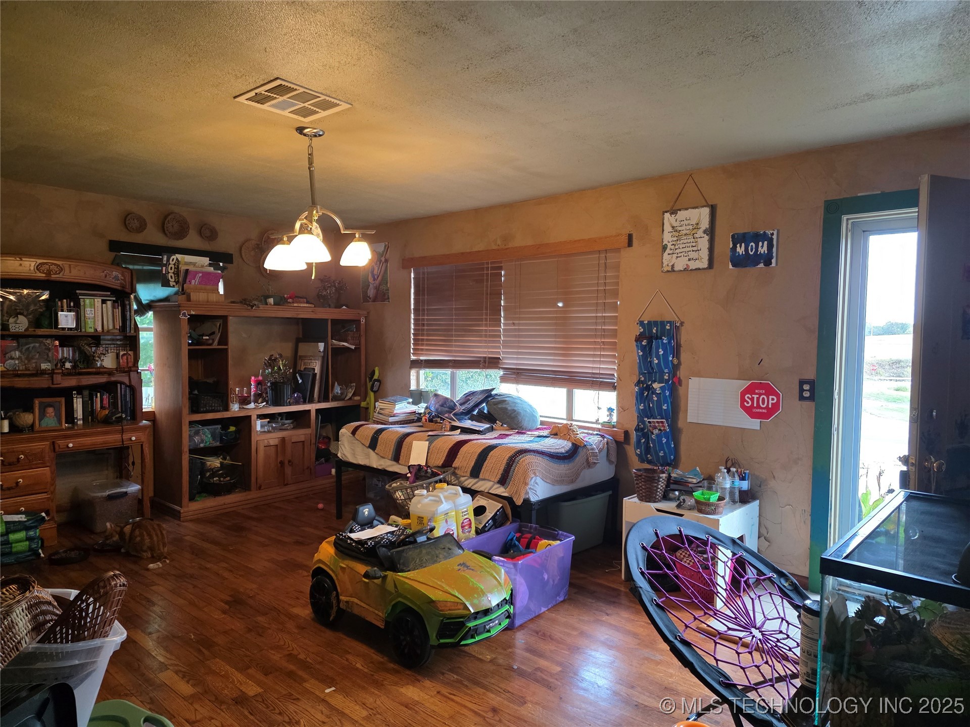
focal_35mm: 23
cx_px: 485
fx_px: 644
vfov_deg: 58.9
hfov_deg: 73.9
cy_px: 364
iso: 800
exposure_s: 1/120
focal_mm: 6.25
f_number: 1.7
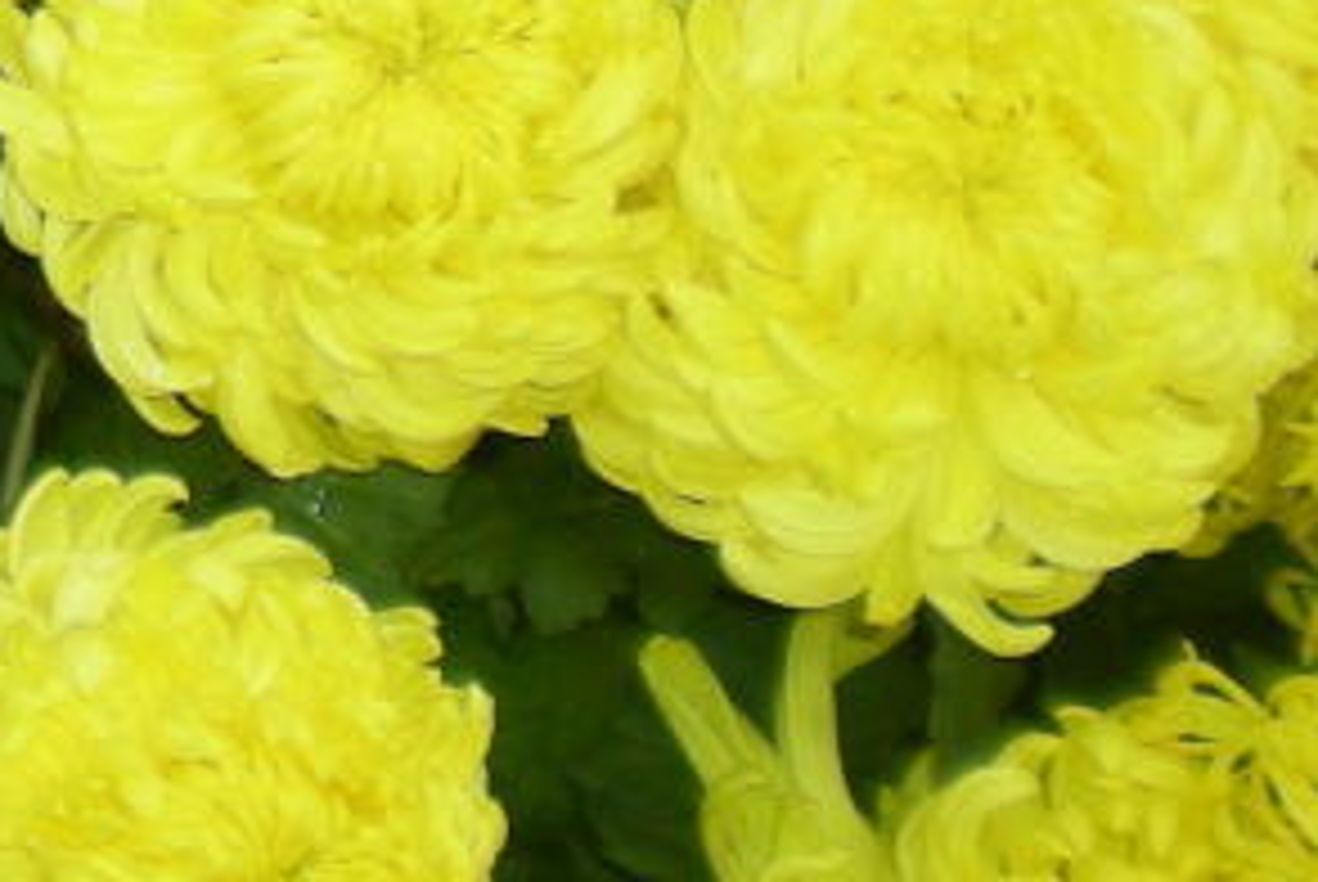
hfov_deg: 14.0
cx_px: -621
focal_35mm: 138
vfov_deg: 9.5
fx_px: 5057
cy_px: -666
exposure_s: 1/138
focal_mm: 6.3
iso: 50
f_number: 3.1
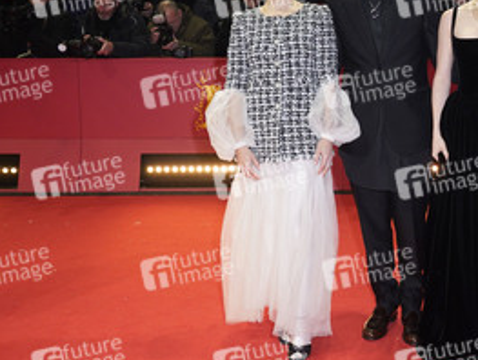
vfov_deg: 28.5
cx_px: 393
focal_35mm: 51
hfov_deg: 36.0
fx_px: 705
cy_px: 133
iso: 800
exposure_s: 1/160
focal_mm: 31
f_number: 5.6
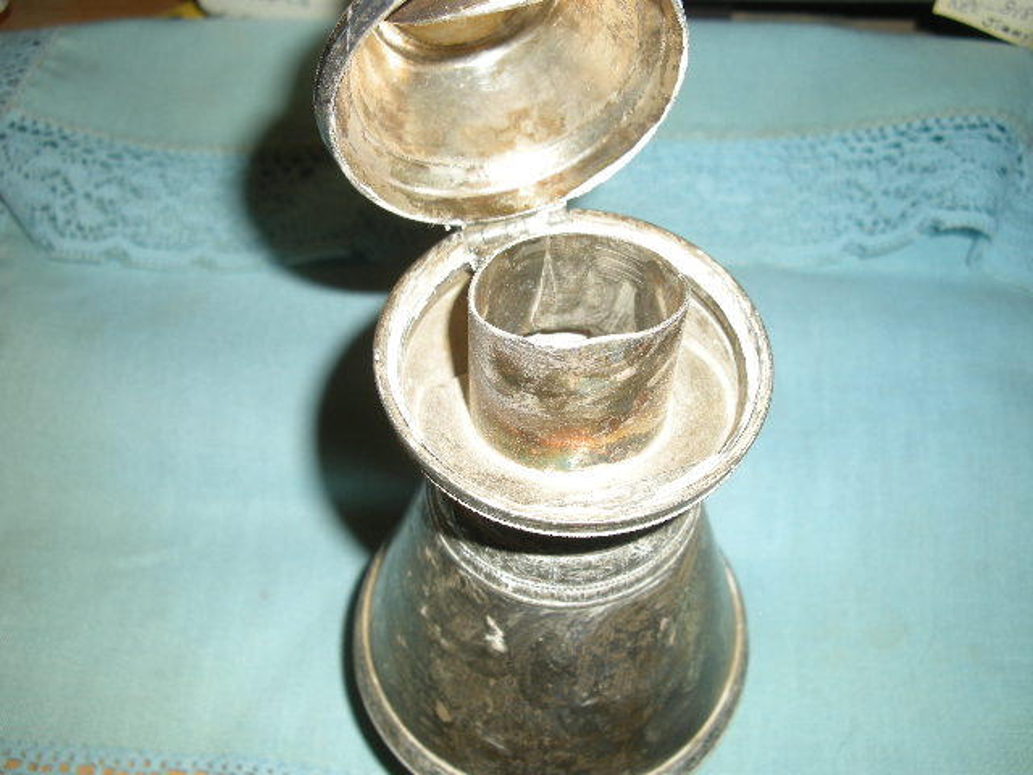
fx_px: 1104
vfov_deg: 38.7
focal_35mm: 37
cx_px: 516
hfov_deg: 50.1
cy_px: 388
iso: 64
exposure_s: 1/60
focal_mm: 7.9
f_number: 8
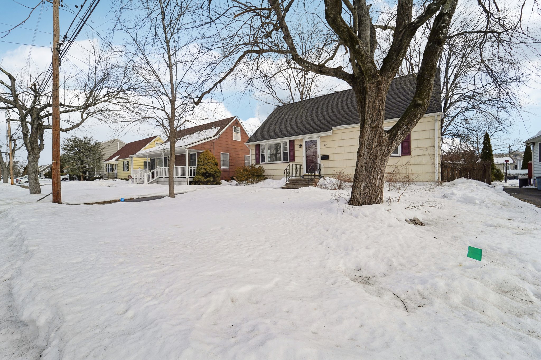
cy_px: 180
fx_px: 210
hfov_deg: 104.3
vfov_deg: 81.2
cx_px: 270
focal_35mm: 14
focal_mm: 14
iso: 400
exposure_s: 1/1250
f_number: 8
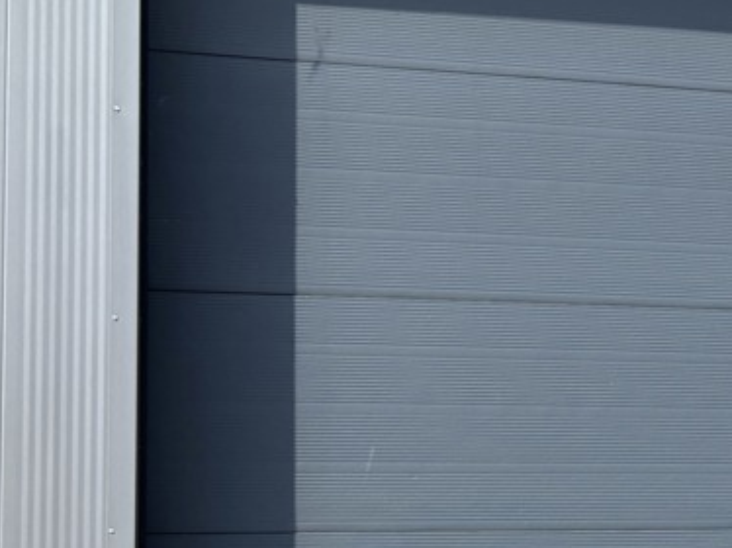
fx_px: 2008
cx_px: 1171
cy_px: 464
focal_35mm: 95
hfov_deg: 17.9
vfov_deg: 15.4
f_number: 1.6
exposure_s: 1/1178
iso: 50
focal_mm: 5.96
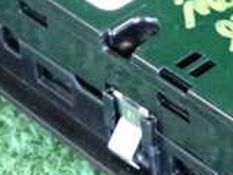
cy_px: 137
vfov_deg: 7.4
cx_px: 311
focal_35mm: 201
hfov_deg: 9.6
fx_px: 1354
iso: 3200
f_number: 3.3
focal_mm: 9.65
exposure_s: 1/125
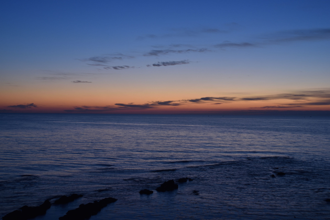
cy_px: 110
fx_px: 440
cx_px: 165
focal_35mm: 48
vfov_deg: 28.1
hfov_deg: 41.1
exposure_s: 1/2
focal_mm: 48
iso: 640
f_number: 22
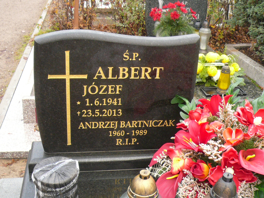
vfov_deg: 32.2
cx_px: 132
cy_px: 99
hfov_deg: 42.1
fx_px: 343
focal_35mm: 45
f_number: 2.9
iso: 100
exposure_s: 1/50
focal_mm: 4.9
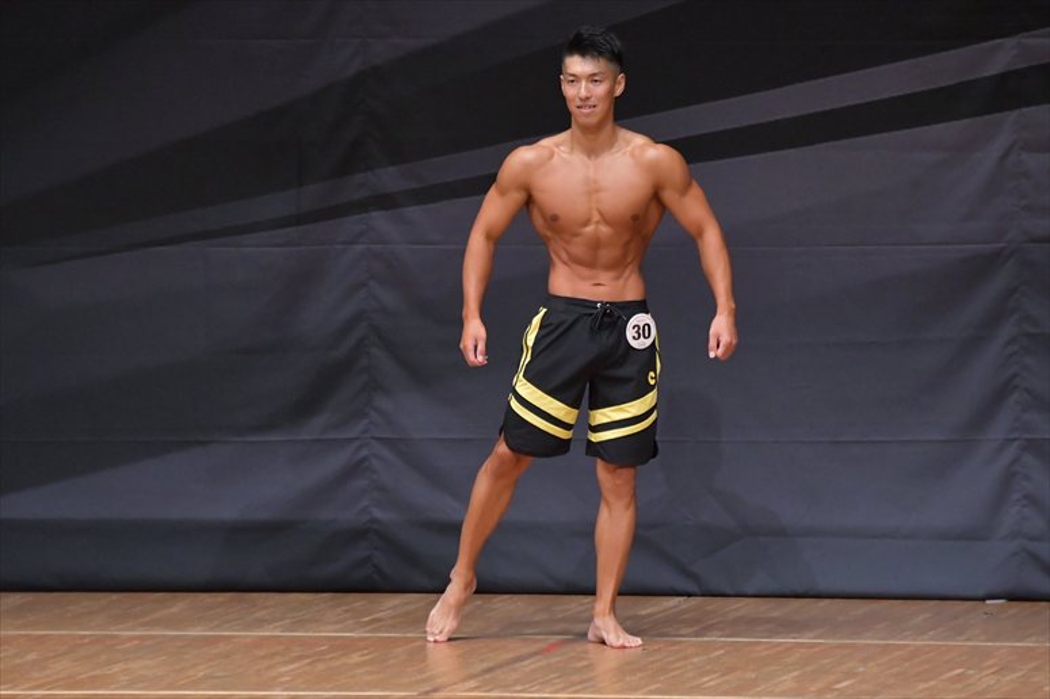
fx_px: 9183
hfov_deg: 6.5
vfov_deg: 4.4
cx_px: 525
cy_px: 350
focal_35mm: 315
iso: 6400
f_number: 5.6
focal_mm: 210
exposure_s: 1/400
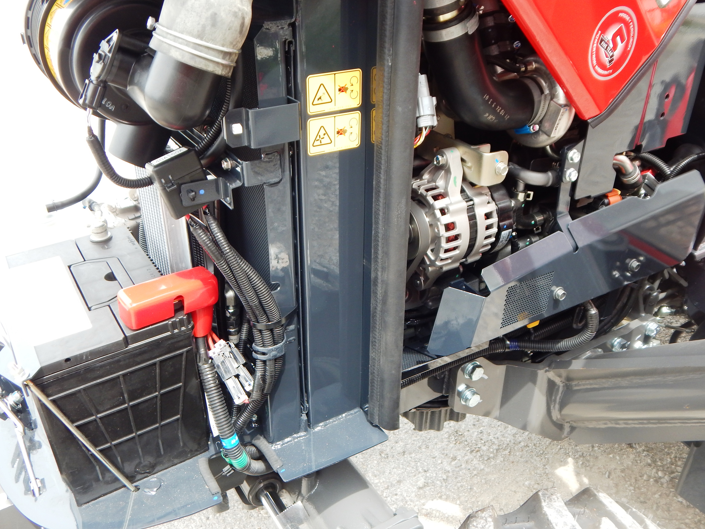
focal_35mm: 32
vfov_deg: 44.2
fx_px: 652
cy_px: 259
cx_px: 355
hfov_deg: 56.8
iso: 125
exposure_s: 1/125
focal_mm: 5.6
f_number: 3.2
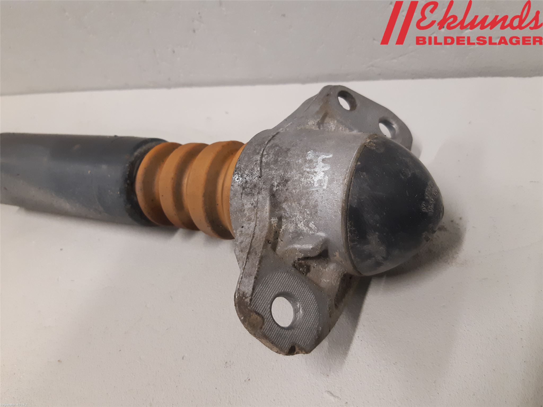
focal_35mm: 26
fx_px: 408
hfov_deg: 67.3
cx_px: 272
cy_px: 204
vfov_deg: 53.1
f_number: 1.7
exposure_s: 1/50
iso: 200
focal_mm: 3.93
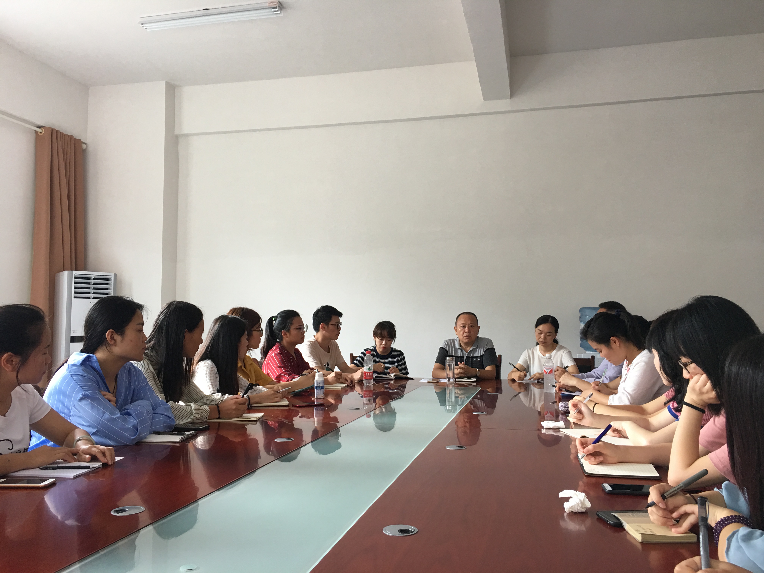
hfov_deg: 61.7
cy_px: 286
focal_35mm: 29
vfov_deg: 48.2
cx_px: 382
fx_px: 640
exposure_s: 1/33
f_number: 2.2
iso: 40
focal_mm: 4.15
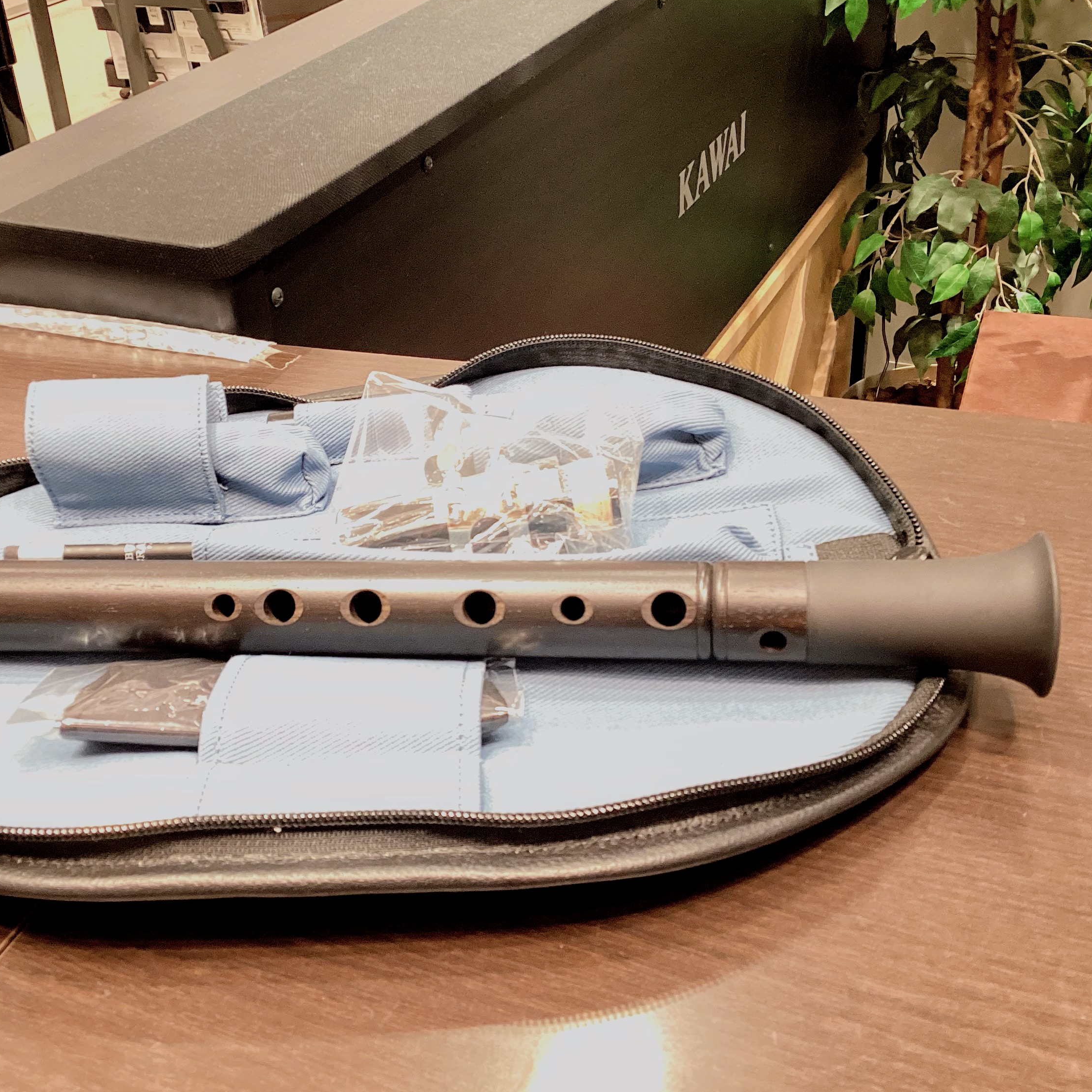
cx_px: 463
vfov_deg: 41.9
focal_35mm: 40
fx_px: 1428
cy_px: 560
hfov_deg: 41.7
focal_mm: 3.3
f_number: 2.4
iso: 200
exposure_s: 1/50
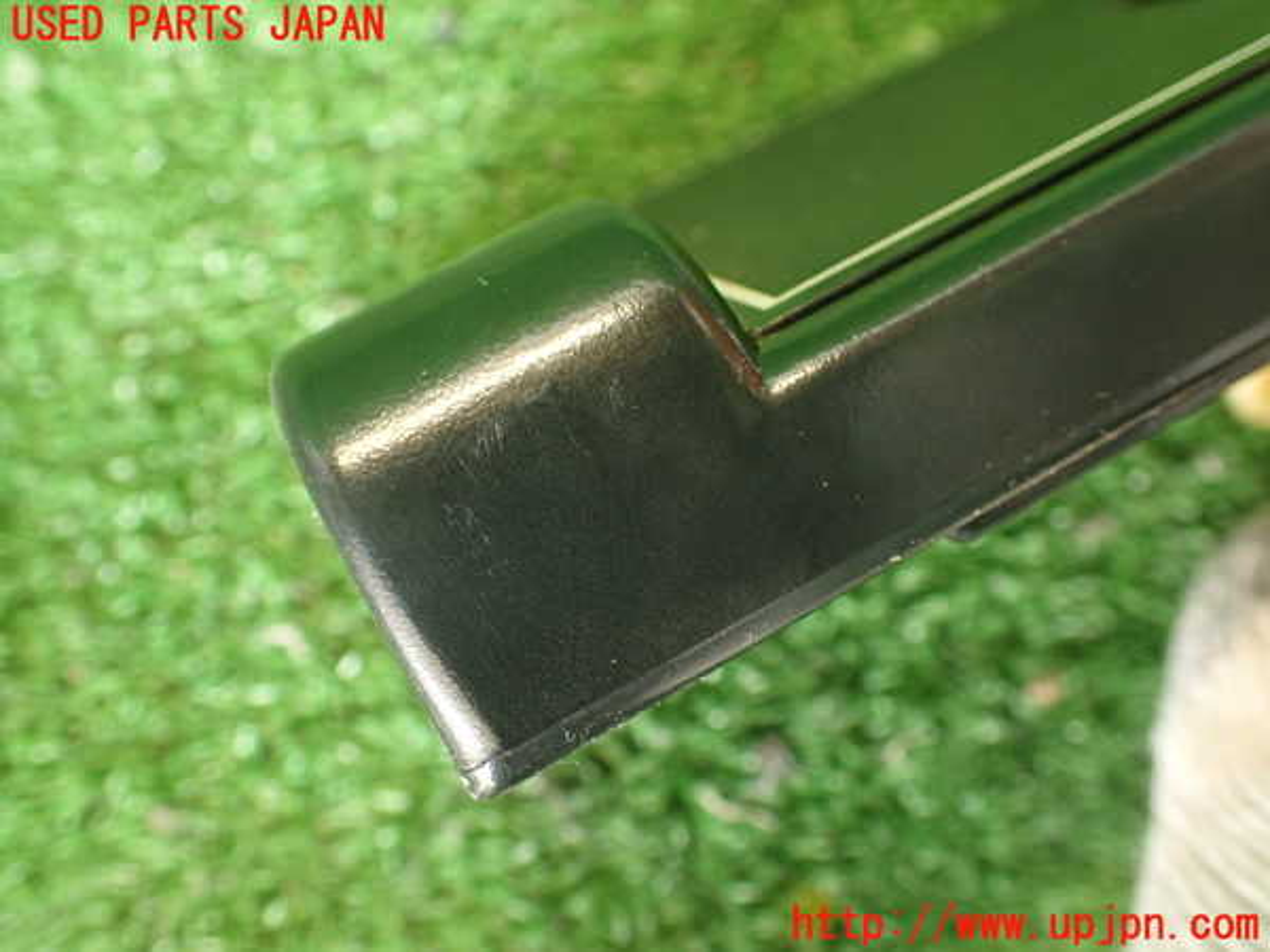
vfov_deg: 44.2
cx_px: 635
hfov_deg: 56.8
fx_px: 1174
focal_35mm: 32
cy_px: 476
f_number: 2.4
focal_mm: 5.79
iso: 320
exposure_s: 1/30
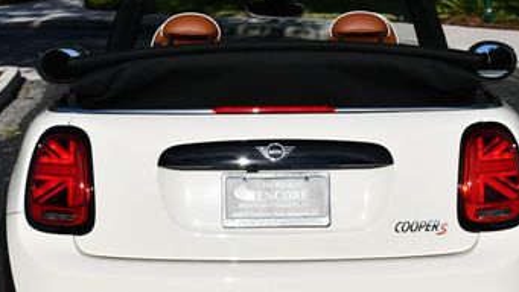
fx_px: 1845
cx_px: 253
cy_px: 143
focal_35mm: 134
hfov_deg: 16.0
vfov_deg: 9.1
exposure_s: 1/400
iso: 100
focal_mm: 34
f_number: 10
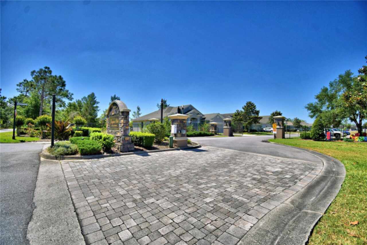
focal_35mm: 15
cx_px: 184
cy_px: 122
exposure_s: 1/2000
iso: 100
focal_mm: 10
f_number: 4.5
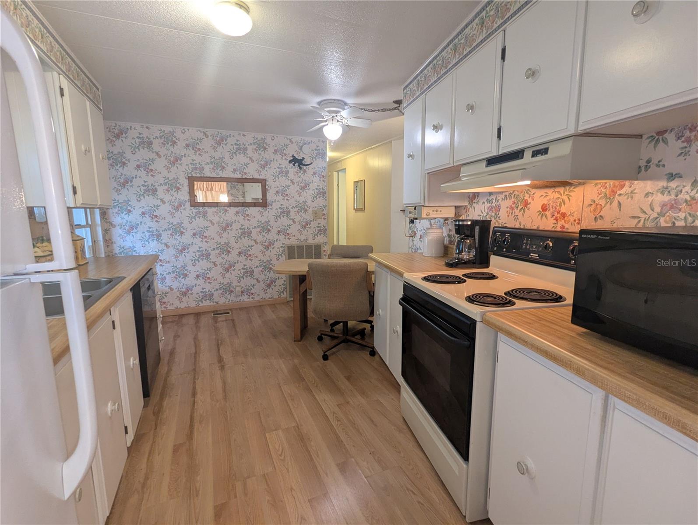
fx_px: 323
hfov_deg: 94.4
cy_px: 262
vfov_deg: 78.2
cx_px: 349
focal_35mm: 16
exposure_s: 1/39.2
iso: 214
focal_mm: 2.35
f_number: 2.2
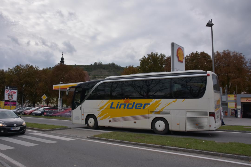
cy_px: 88
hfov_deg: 58.7
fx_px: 223
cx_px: 119
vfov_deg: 41.1
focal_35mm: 32
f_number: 3.5
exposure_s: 1/5000
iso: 500
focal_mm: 20
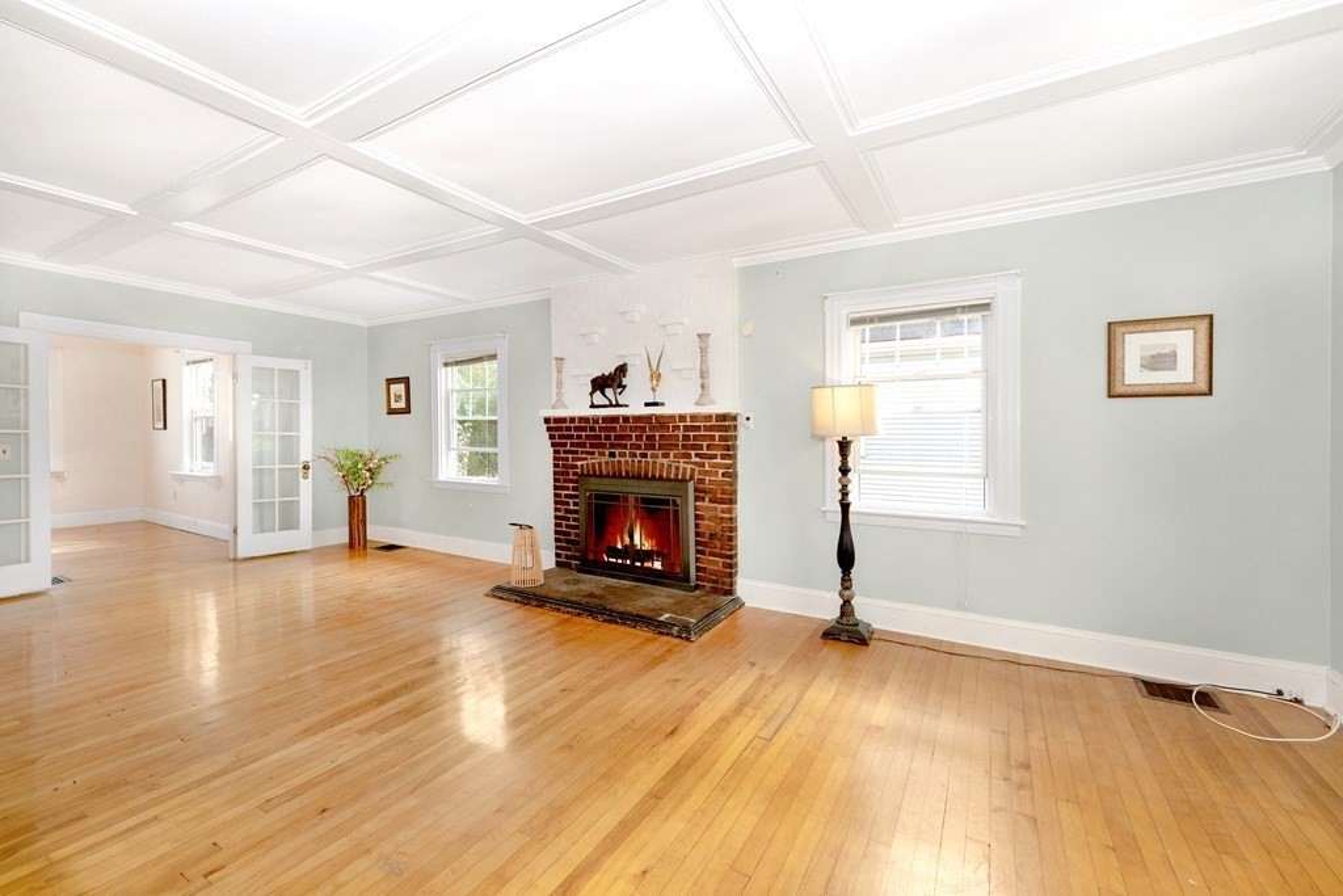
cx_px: 672
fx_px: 522
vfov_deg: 81.2
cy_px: 448
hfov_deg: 104.2
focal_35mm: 14
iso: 400
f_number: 4
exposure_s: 1/160
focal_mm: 14
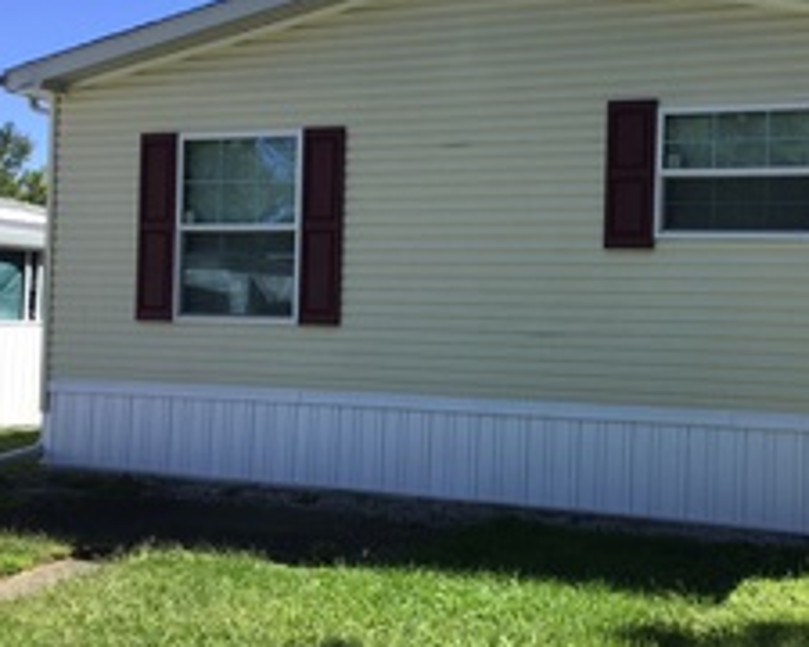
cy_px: 289
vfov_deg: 32.1
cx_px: 532
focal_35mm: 47
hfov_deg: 39.1
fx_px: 1125
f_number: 2.4
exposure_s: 1/562
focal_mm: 3.3
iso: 25
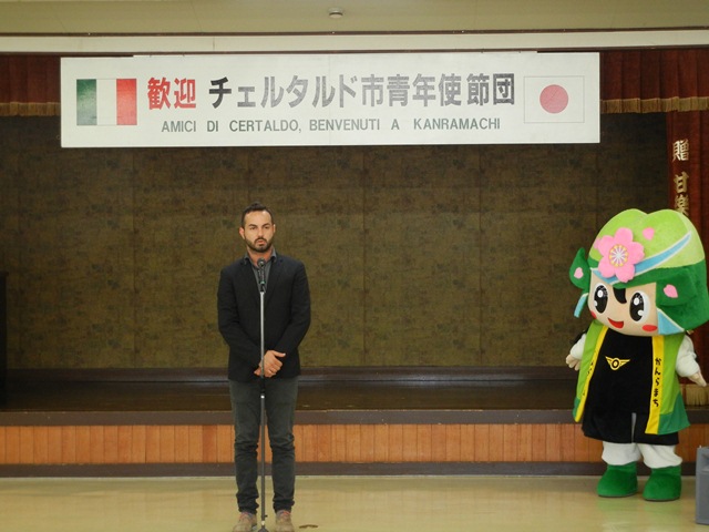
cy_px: 266
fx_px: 1823
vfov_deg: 16.6
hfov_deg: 22.0
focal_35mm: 89
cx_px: 354
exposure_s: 1/30
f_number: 4.4
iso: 400
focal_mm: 16
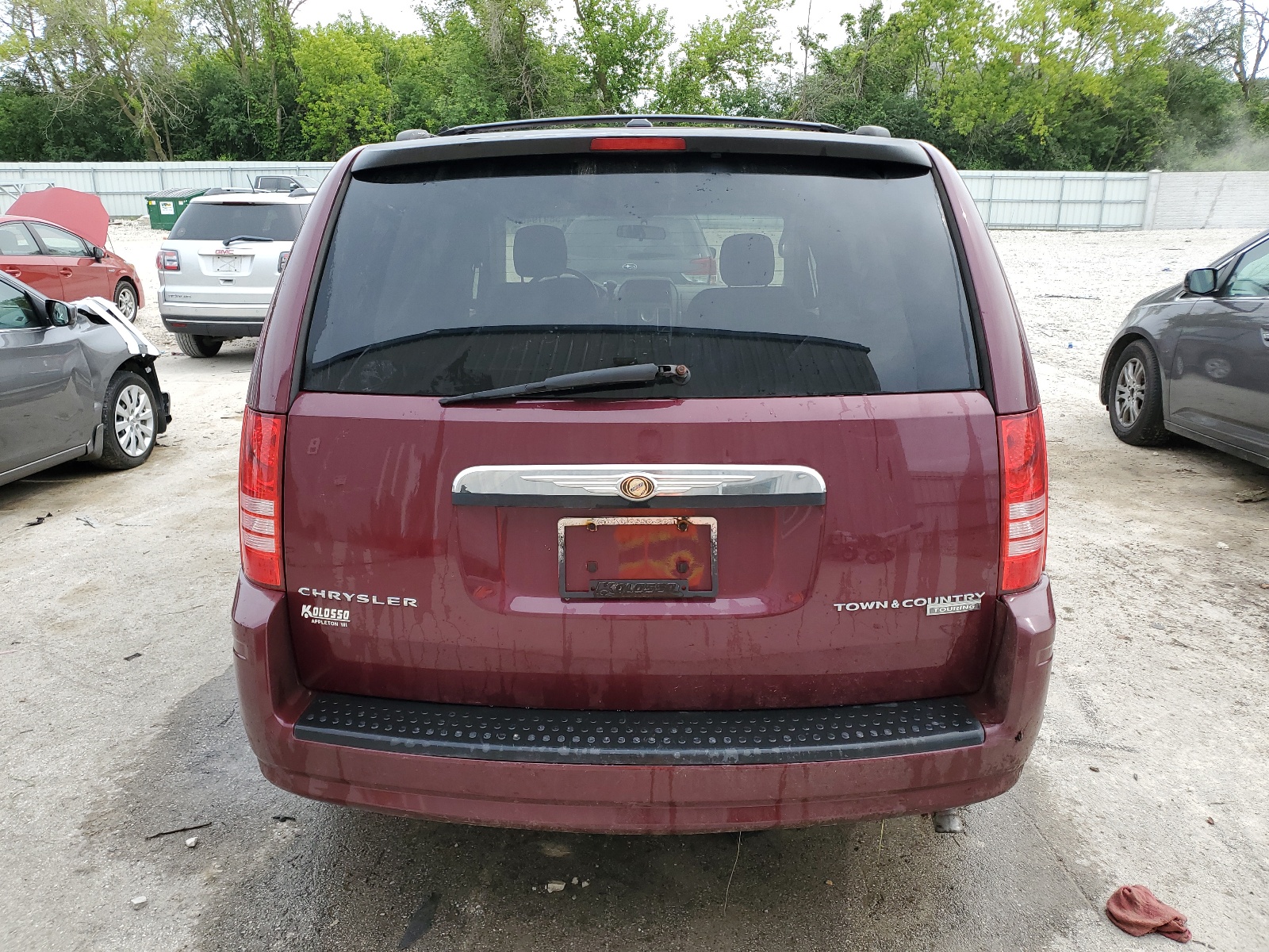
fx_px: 953
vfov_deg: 53.1
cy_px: 476
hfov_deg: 67.3
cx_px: 634
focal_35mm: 26
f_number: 1.5
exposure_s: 1/909
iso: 50
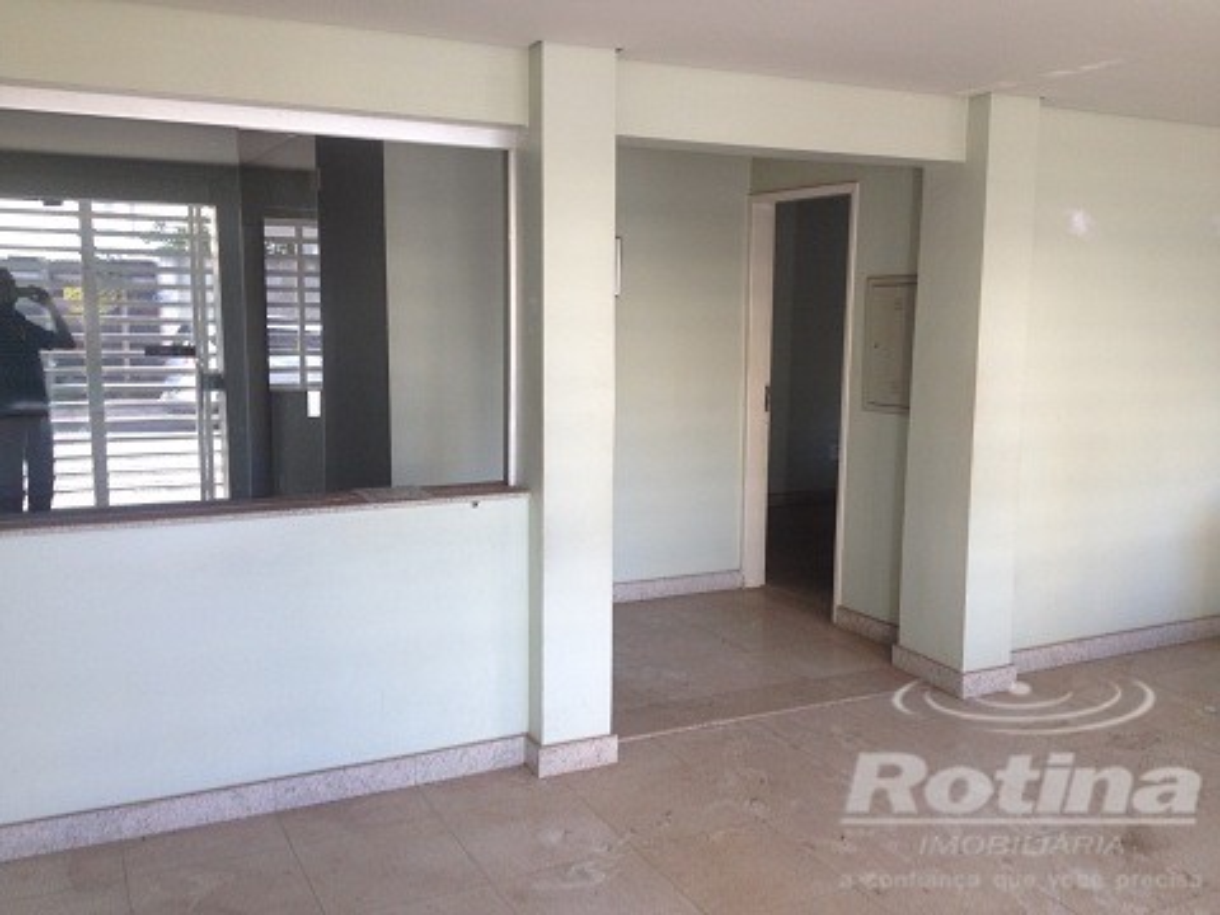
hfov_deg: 52.6
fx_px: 1234
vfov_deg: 40.7
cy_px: 458
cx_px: 610
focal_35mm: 35
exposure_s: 1/20
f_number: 2.4
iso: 50
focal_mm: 4.28
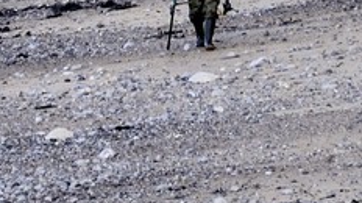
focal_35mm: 1444
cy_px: -753
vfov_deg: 0.8
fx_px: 13848
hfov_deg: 1.5
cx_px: 128
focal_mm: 200
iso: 200
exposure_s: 1/200
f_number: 9
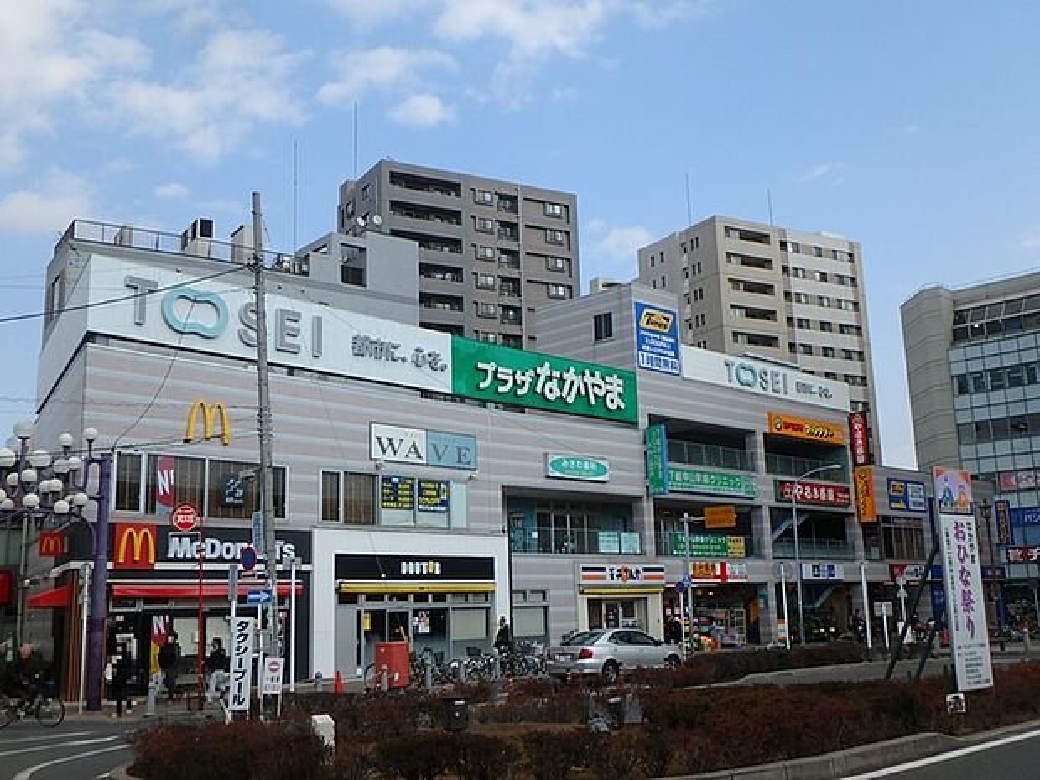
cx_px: 520
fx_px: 1082
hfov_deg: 51.4
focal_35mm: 36
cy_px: 390
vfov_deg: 39.7
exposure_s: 1/640
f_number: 5
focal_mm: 6.4
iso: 125
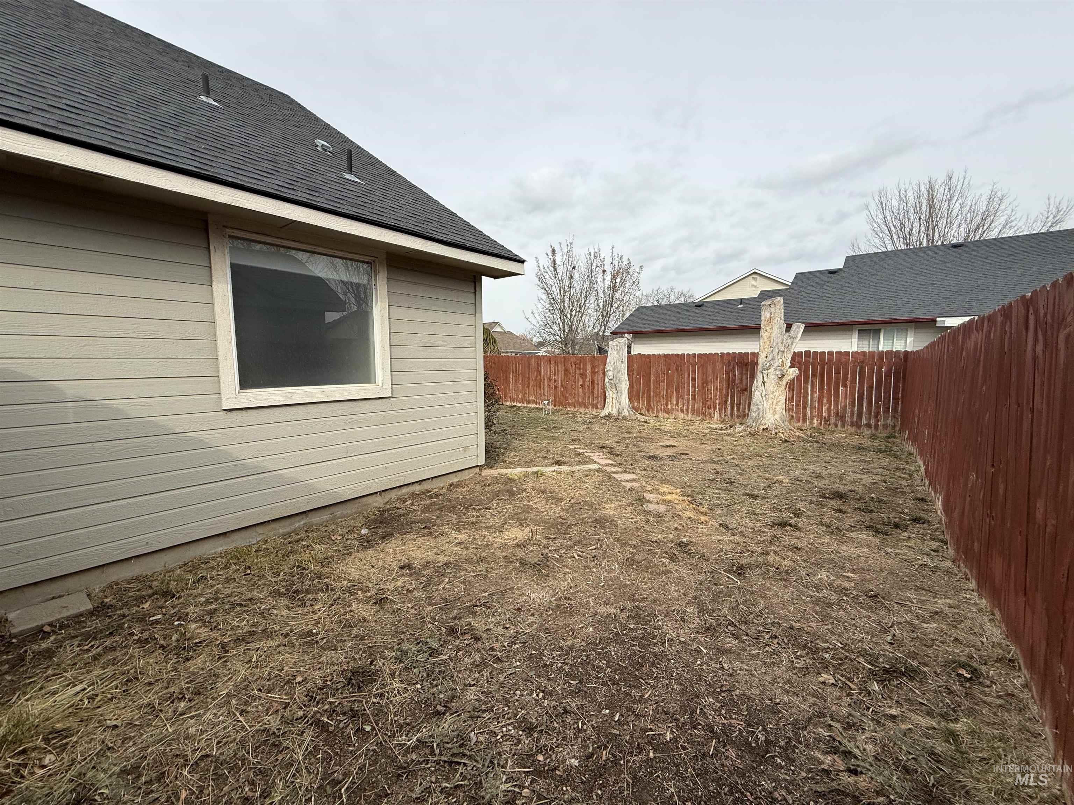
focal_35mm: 14
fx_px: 434
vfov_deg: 85.7
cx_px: 537
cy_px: 402
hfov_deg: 102.1
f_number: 2.2
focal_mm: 2.22
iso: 50
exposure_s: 1/942
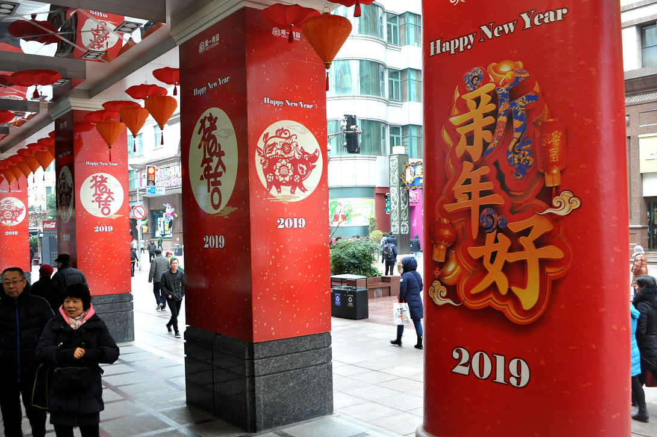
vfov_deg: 39.9
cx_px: 313
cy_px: 221
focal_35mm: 33
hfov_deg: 57.2
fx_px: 602
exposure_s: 1/50
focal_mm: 20
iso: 800
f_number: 7.1
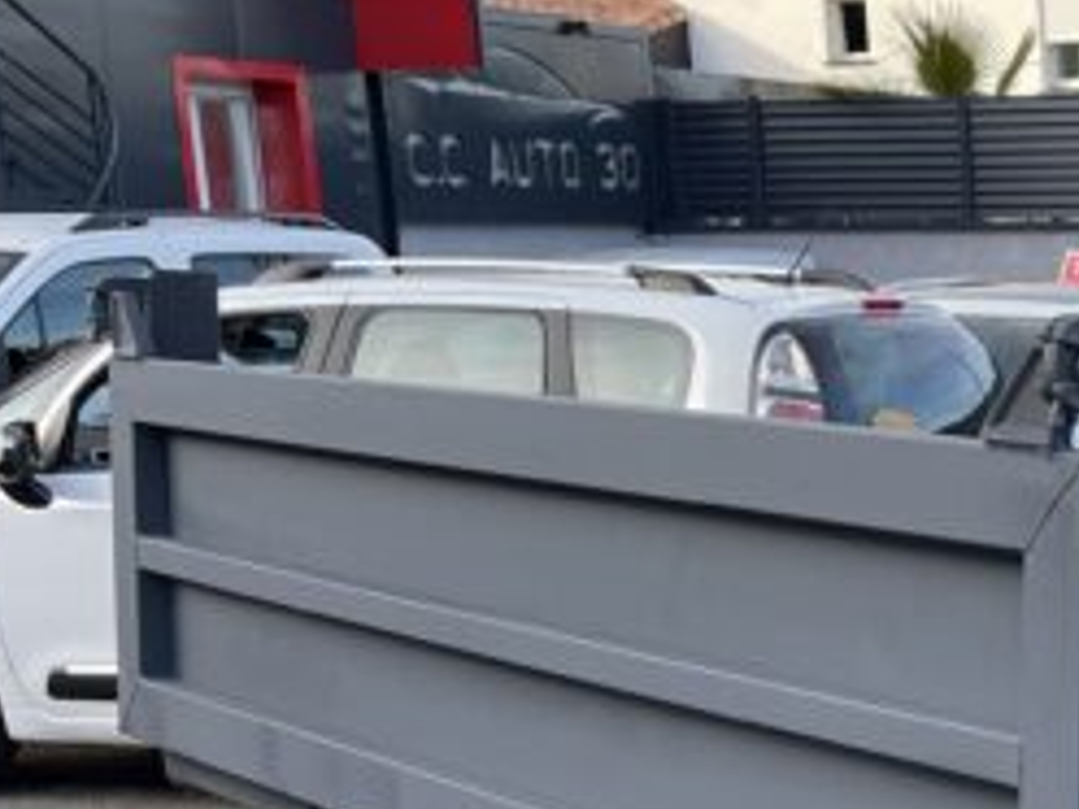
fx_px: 2618
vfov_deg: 17.2
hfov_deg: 20.5
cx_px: 1540
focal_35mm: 84
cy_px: 774
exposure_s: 1/428
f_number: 1.6
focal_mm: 5.1
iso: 32
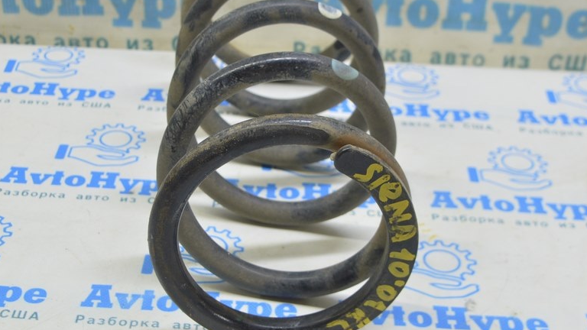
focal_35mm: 67
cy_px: 159
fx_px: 1043
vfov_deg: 18.0
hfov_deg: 31.4
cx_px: 253
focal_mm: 32
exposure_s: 1/20
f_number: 5.6
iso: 400
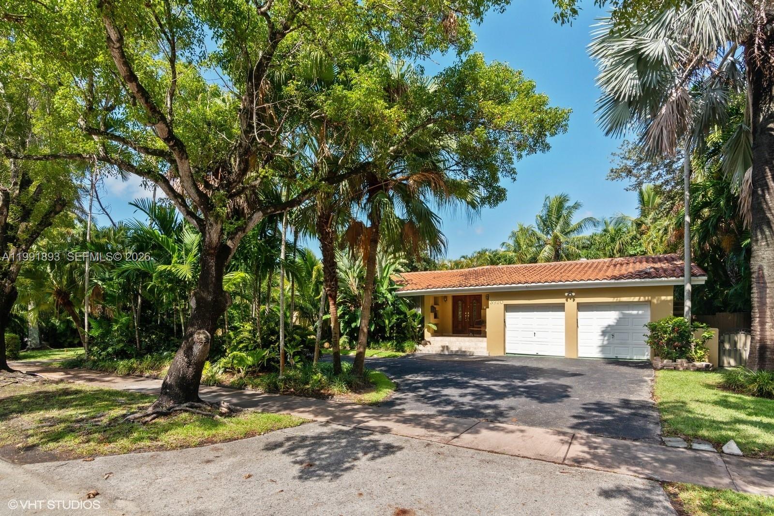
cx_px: 387
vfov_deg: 70.5
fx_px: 366
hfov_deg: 93.3
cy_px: 258
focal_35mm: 17
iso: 200
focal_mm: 17
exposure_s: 1/400
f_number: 8
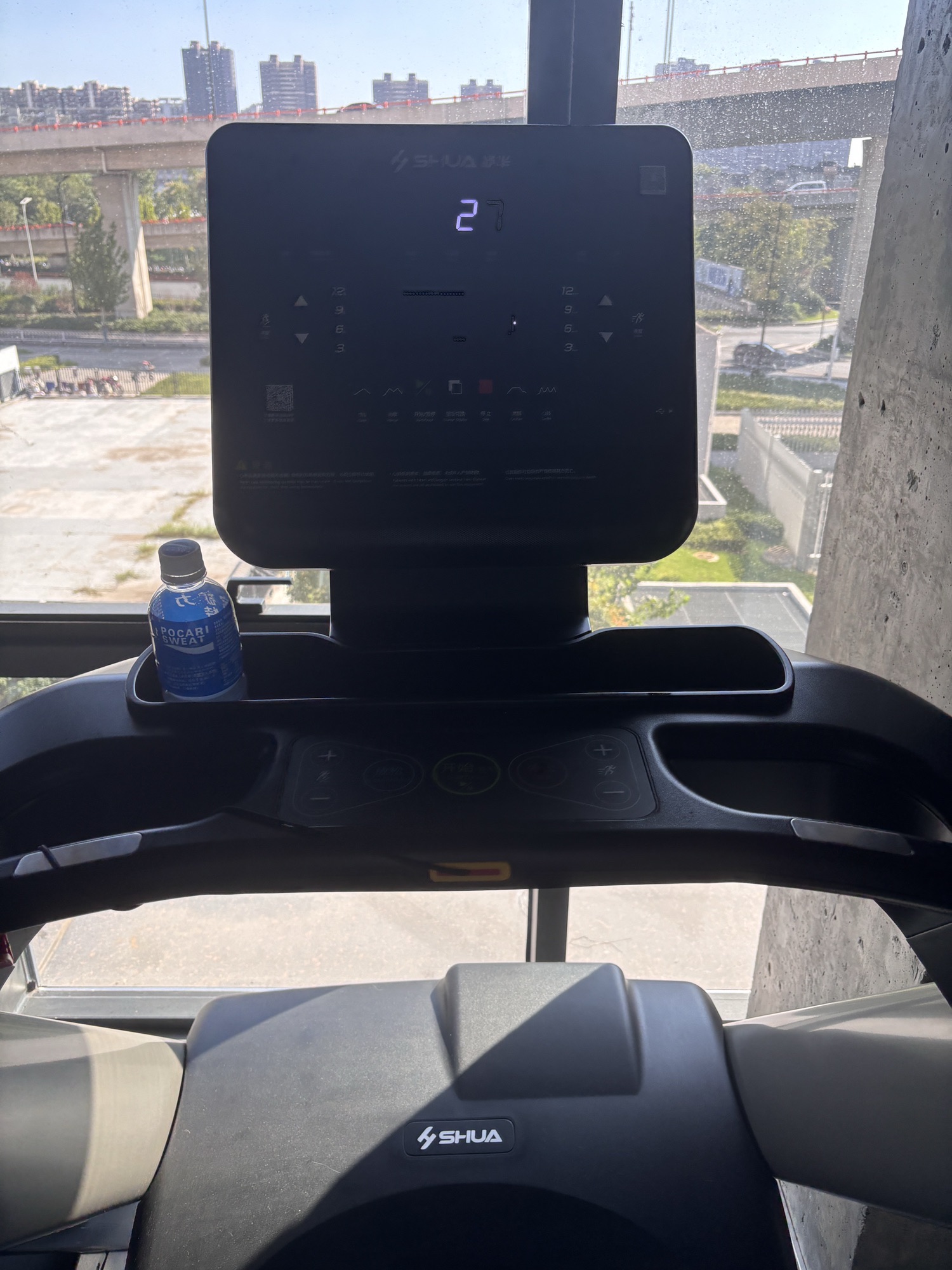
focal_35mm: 26
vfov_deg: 67.3
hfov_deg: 53.1
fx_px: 953
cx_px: 476
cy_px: 635
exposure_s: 1/377
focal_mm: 5.96
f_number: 1.6
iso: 50
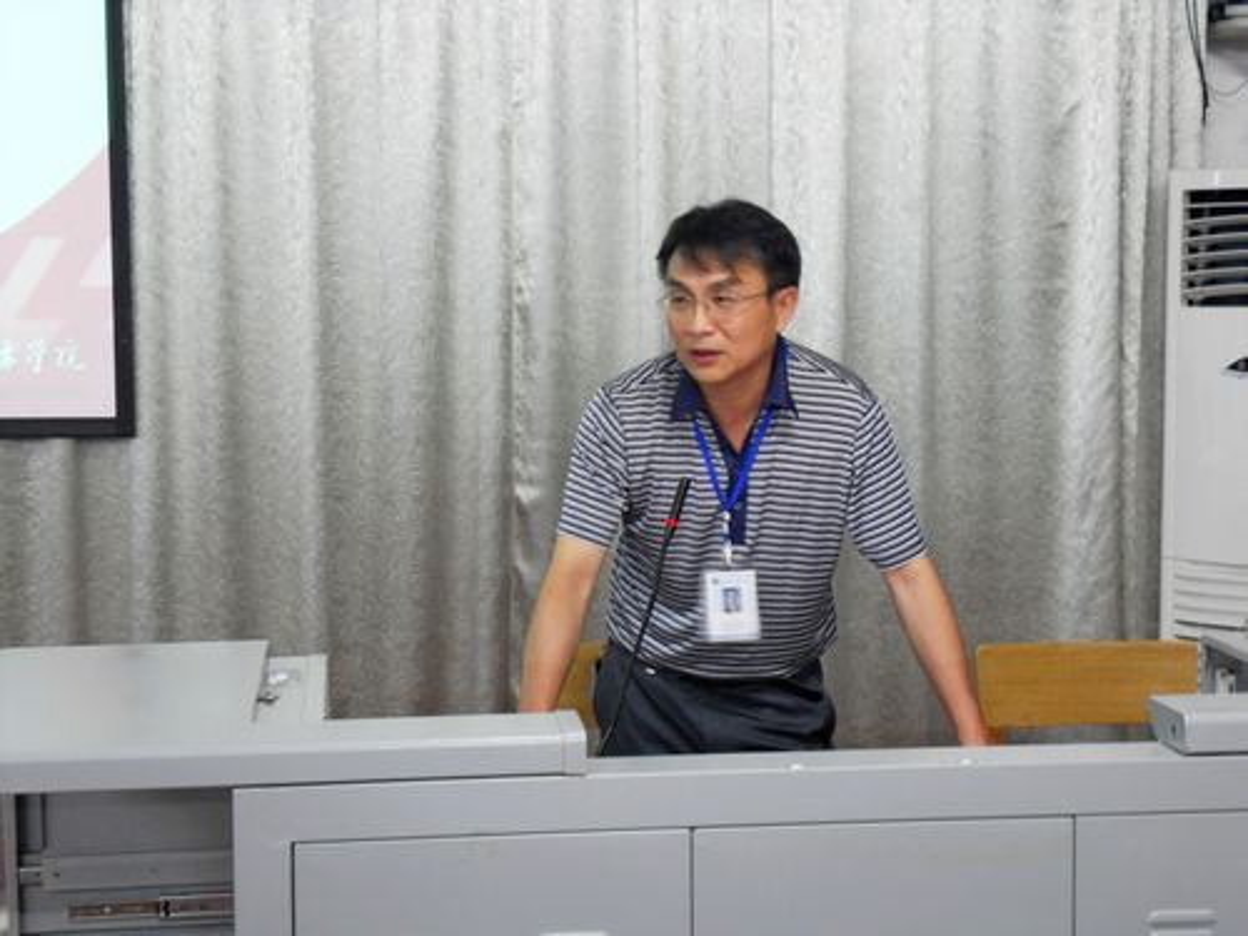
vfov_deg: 22.6
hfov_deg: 29.8
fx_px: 2343
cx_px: 624
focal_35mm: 65
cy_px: 468
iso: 200
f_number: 4.5
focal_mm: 13.9
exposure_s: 1/3
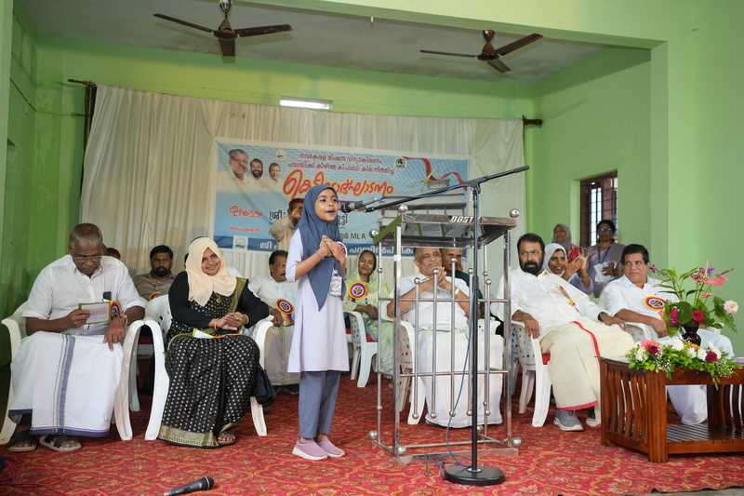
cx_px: 372
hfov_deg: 54.4
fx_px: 723
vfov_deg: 37.8
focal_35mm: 35
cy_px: 248
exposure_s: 1/125
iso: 640
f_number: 4
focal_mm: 35
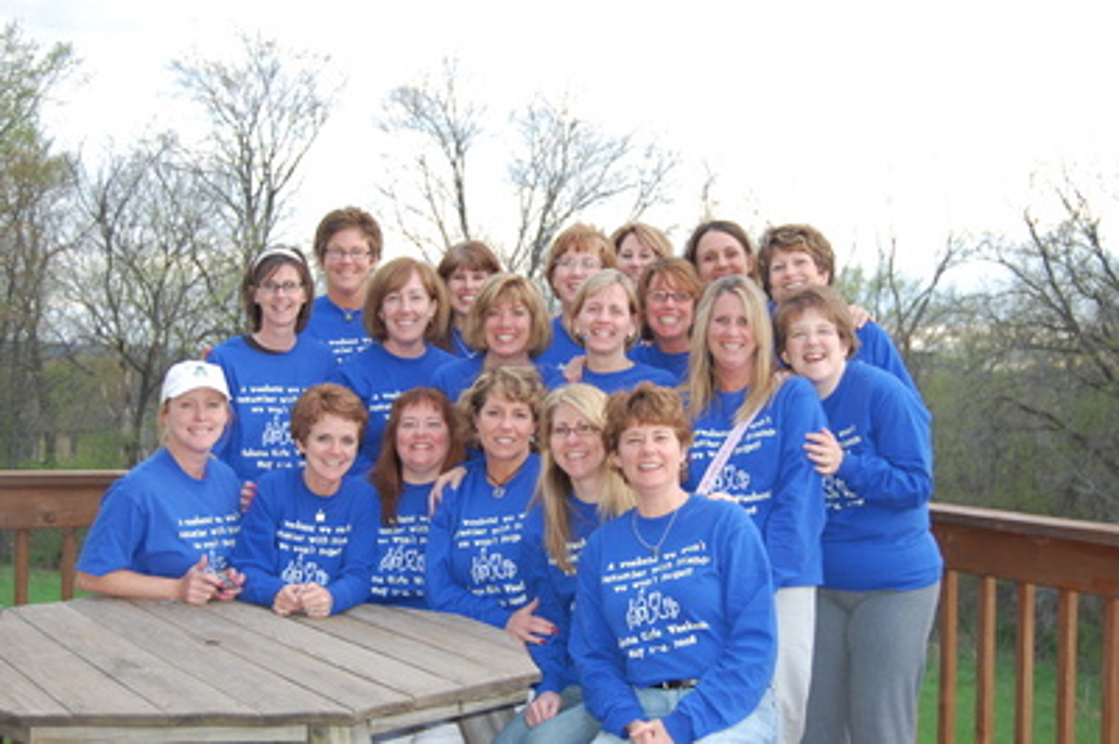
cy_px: 372
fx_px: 1491
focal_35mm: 48
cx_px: 560
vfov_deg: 28.0
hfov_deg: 41.1
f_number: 4.5
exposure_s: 1/160
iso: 400
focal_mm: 32
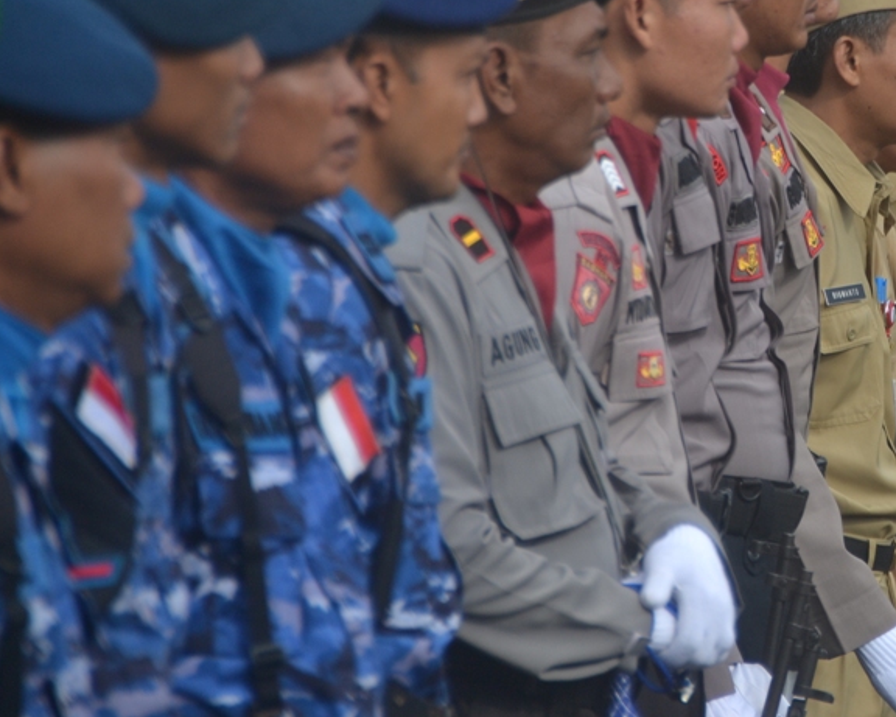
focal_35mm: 563
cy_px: 145
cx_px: 884
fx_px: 14932
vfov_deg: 2.8
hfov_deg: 3.4
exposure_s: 1/500
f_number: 5.6
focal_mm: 200
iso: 180
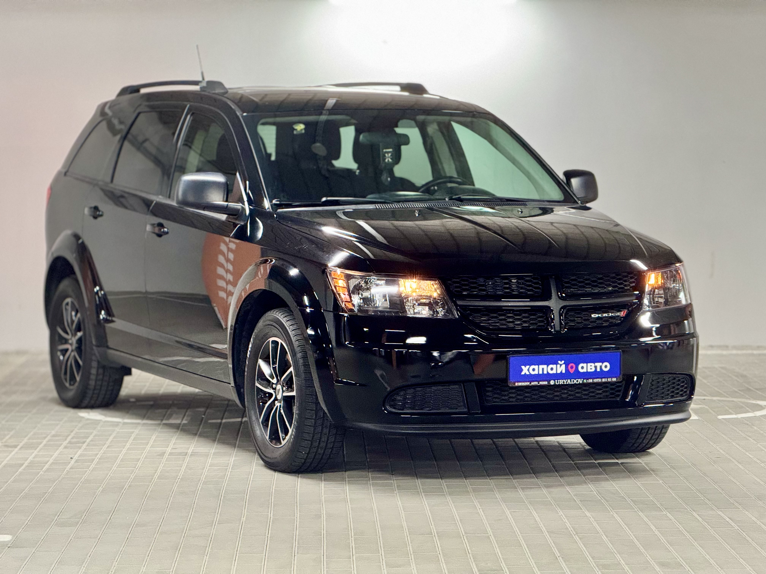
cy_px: 287
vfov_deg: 12.3
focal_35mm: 120
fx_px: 2655
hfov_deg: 16.4
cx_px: 383
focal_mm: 15.66
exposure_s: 1/50
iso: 500
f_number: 2.8
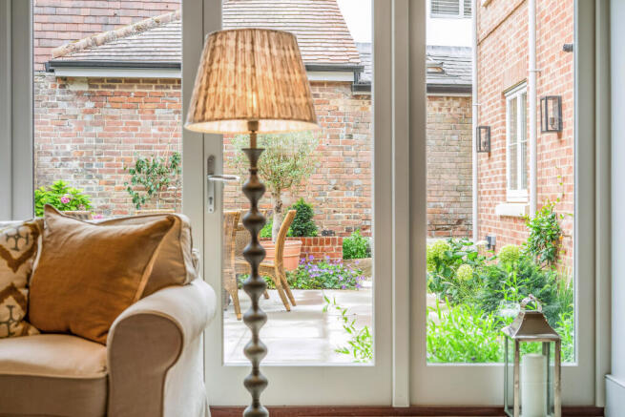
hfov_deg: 39.6
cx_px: 312
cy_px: 208
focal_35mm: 50
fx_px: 868
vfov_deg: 27.0
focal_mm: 50
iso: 100
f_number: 4.5
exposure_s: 1/100
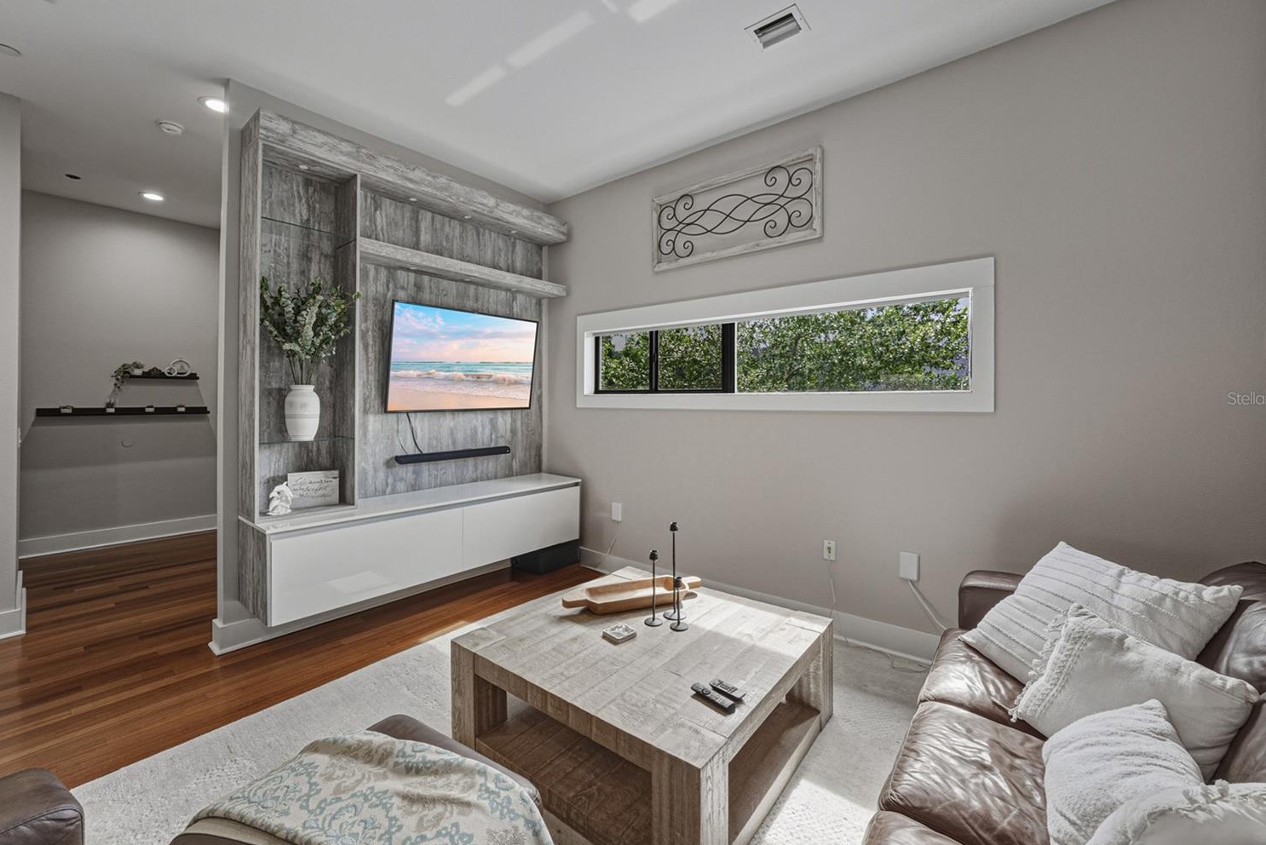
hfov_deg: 104.2
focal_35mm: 14
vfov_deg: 81.2
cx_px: 622
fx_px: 492
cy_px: 398
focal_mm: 13
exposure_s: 1/3200
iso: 1000
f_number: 6.3
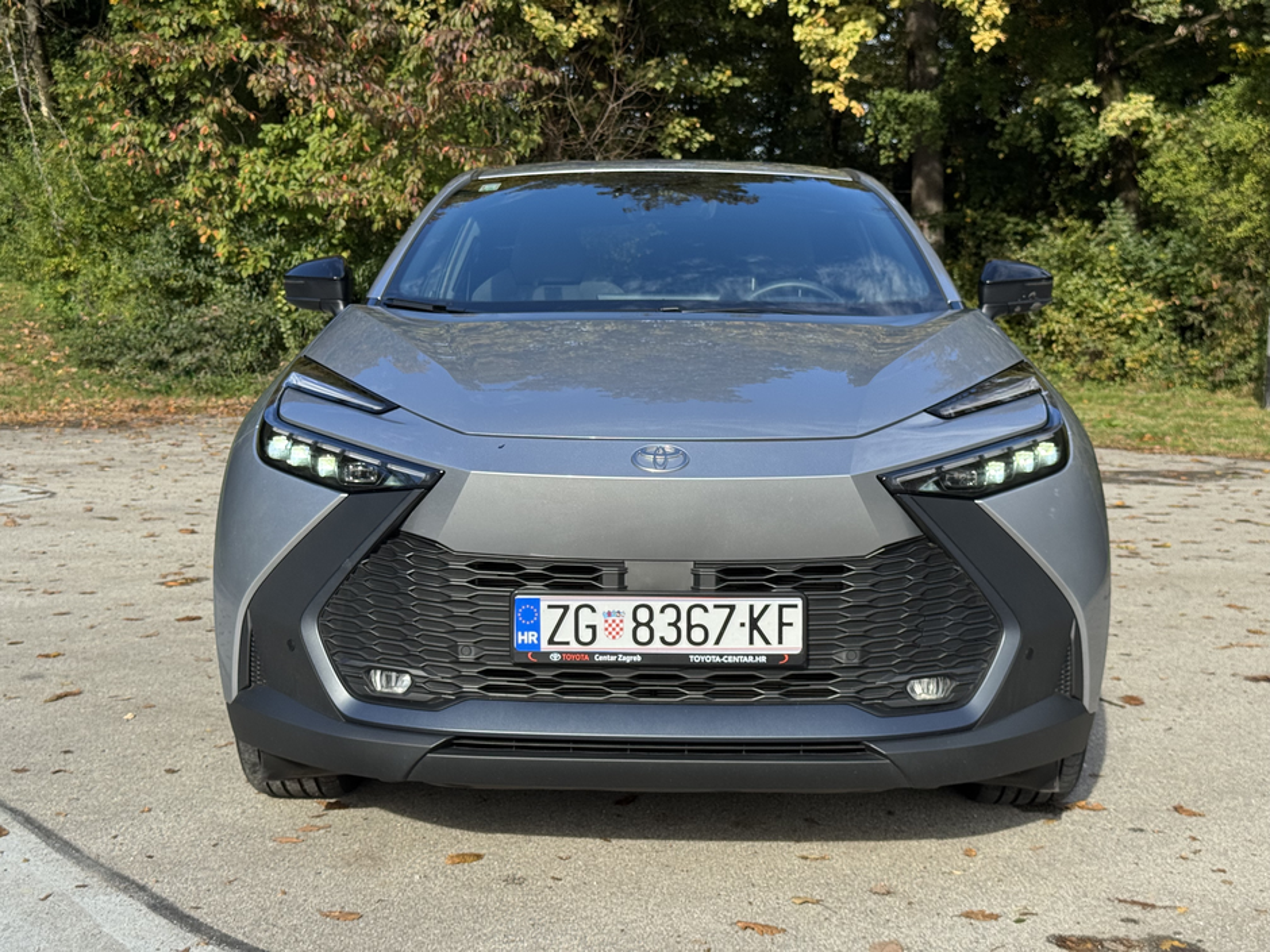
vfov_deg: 30.3
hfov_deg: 39.7
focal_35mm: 48
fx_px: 1761
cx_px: 635
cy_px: 476
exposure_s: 1/2331
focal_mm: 6.76
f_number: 1.78
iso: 64
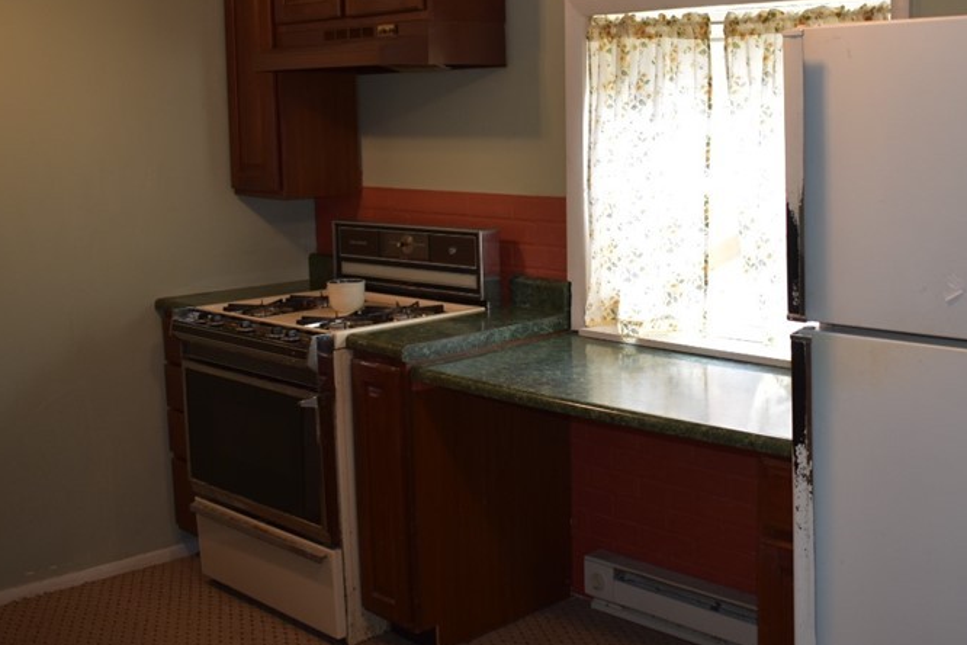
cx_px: 630
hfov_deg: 44.0
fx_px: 1182
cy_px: 251
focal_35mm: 44
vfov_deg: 30.4
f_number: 3.5
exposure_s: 1/40
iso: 200
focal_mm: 18
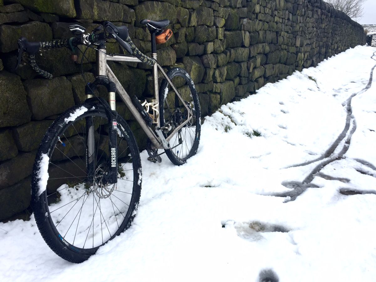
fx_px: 315
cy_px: 141
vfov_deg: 48.2
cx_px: 188
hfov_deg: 61.7
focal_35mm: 29
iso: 32
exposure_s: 1/1721
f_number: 2.2
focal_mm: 4.15
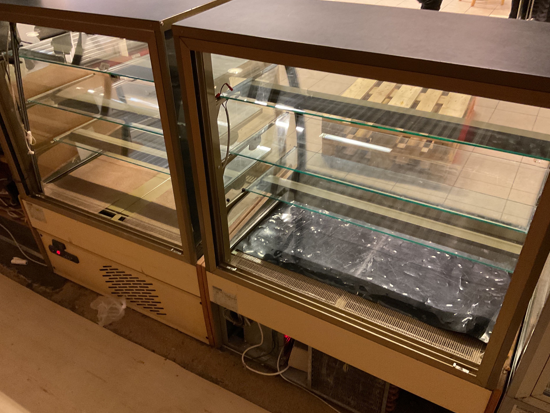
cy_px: 217
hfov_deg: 58.3
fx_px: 493
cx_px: 263
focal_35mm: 31
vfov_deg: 45.4
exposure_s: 1/30
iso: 400
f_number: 1.8
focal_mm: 3
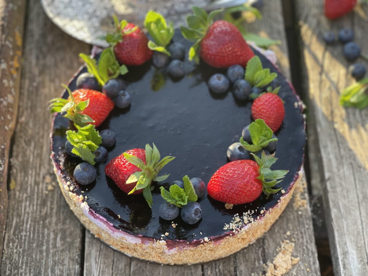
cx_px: 184
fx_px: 680
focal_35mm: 64
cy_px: 138
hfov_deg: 30.3
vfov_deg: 22.9
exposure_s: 1/121
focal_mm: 7.5
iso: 64
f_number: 2.2
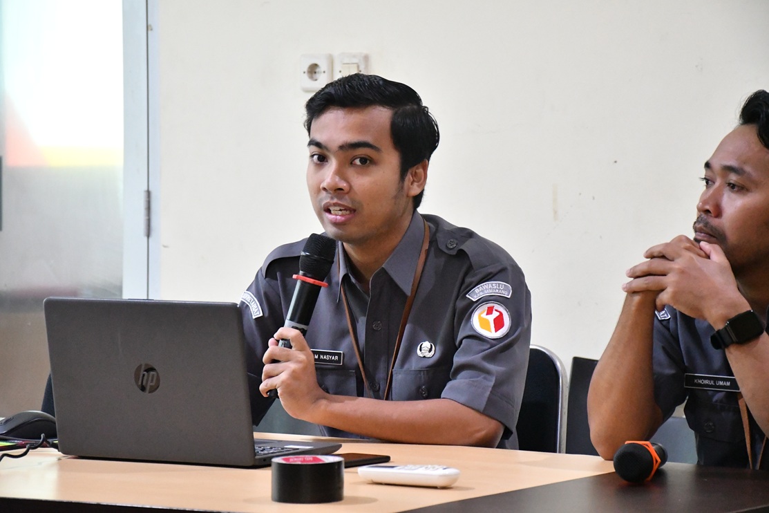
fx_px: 2713
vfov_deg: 10.8
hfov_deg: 16.1
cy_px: 256
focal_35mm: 127
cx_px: 384
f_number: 6.3
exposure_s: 1/50
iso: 8000
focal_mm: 85
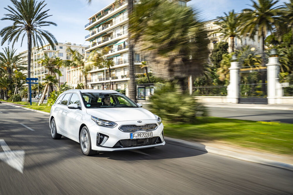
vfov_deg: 40.0
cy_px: 98
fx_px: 269
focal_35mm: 33
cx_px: 146
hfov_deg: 57.2
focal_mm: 33
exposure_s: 1/50
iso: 100
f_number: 10
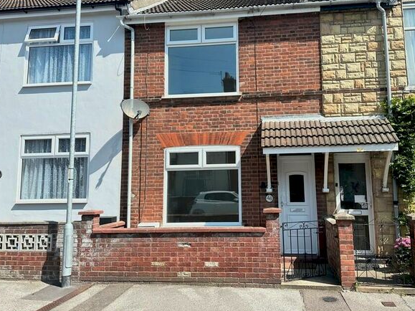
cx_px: 241
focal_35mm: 29
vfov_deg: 48.1
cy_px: 139
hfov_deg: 61.3
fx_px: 348
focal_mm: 6.86
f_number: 1.78
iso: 80
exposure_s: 1/3597
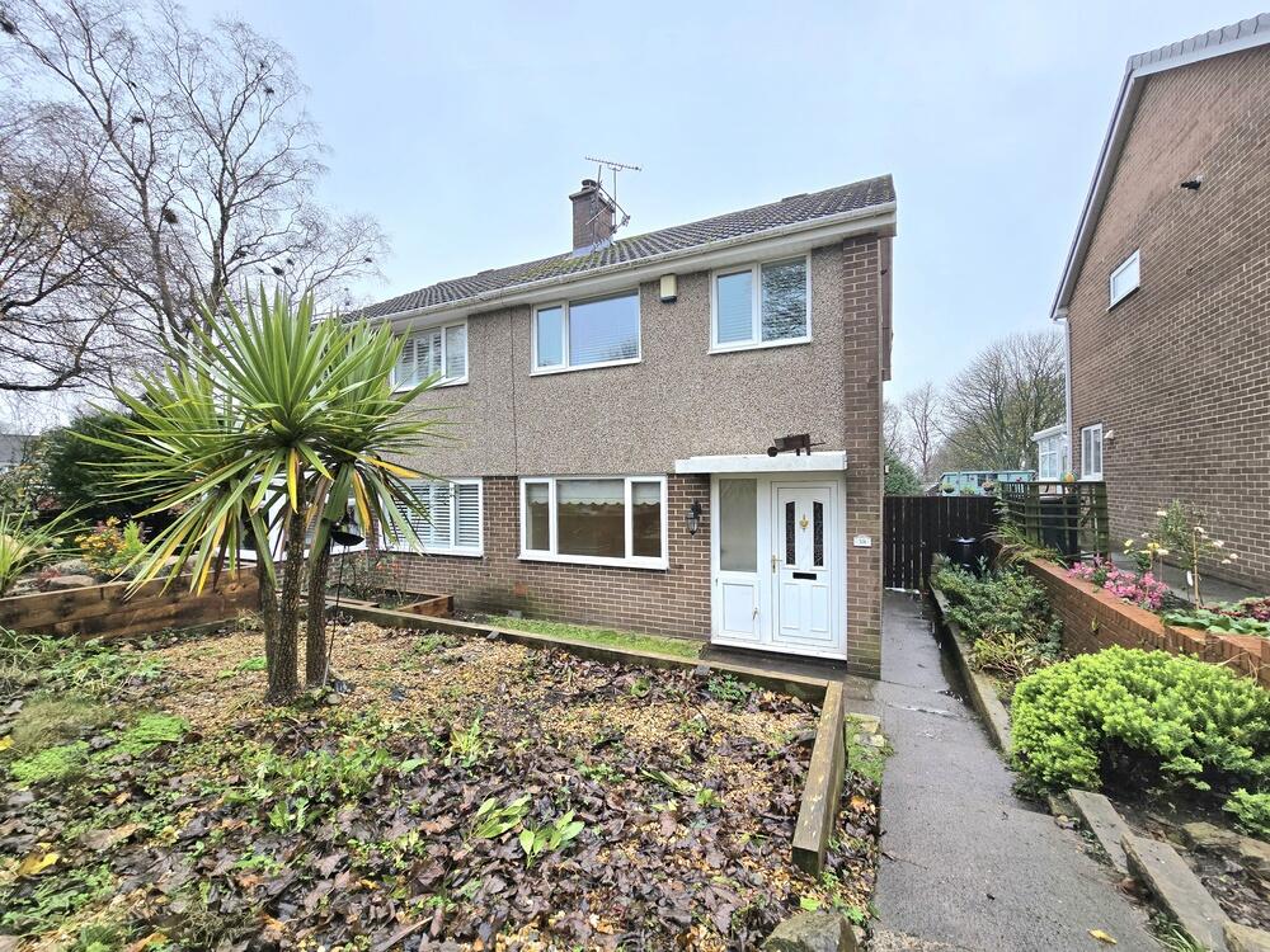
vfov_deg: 89.9
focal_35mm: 13
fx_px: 477
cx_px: 635
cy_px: 476
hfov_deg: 106.2
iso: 50
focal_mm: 2.2
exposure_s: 1/357
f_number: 2.2
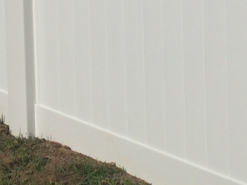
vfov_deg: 9.5
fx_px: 1070
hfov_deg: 12.9
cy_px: -116
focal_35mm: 150
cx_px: -45
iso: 40
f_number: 2.2
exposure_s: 1/8264
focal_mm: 4.15
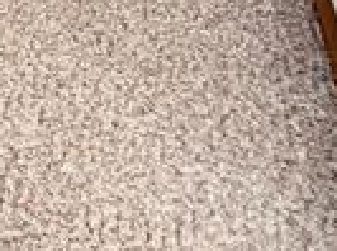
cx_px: -343
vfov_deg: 14.9
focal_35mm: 69
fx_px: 670
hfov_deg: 18.3
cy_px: -322
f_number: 1.8
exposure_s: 1/99
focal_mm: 1.57
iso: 100
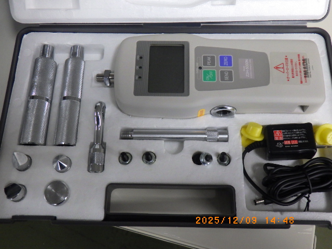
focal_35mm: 34
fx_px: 326
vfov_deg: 41.8
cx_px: 166
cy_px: 124
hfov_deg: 54.0
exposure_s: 1/50
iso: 640
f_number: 3.8
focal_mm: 6.1
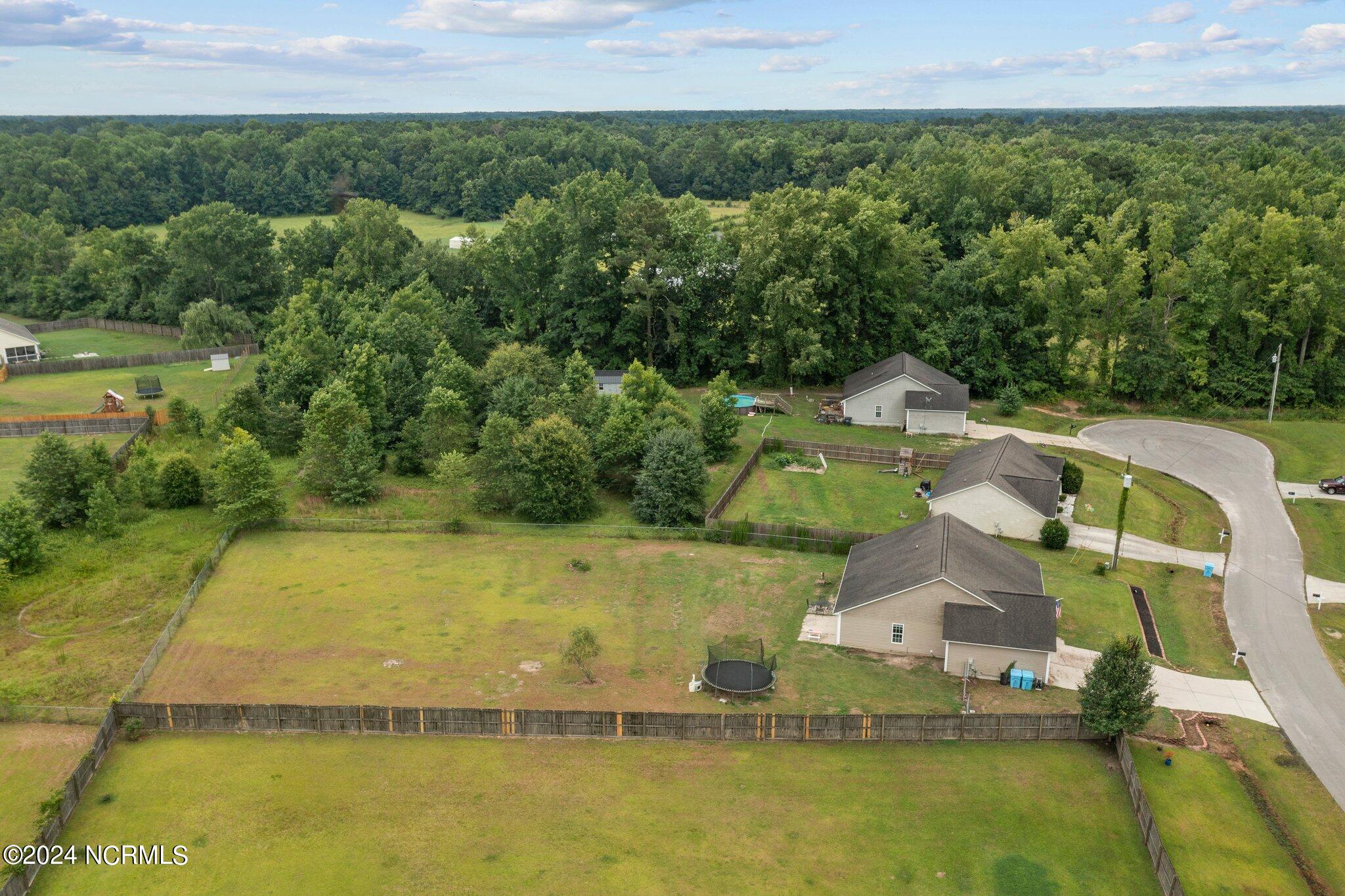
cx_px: 672
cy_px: 448
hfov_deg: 65.5
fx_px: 1046
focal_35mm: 28
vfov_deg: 46.4
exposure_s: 1/80
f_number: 5
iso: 100
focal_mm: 10.26
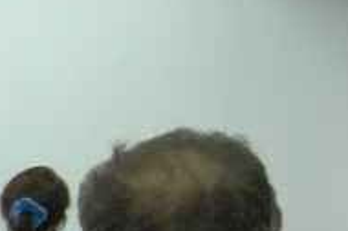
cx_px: -299
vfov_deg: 8.5
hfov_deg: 11.8
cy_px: 183
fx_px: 1544
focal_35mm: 160
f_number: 2.8
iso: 100
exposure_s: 1/40
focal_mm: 7.9
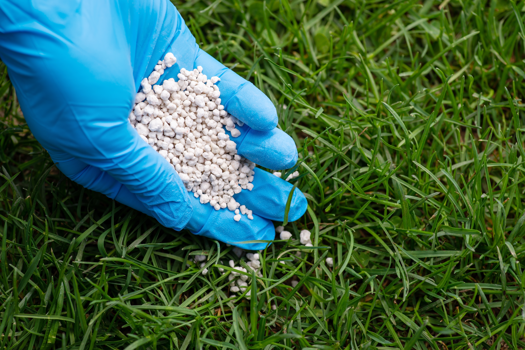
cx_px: 262
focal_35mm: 100
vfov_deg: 13.7
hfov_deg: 20.4
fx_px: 1459
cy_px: 175
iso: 160
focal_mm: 100
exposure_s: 1/400
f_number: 8
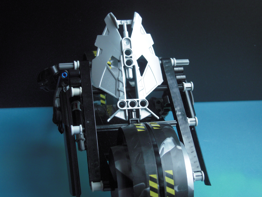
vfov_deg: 21.3
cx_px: 131
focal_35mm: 69
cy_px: 98
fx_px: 522
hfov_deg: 28.2
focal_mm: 12.3
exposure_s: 1/60
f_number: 4.2
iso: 320
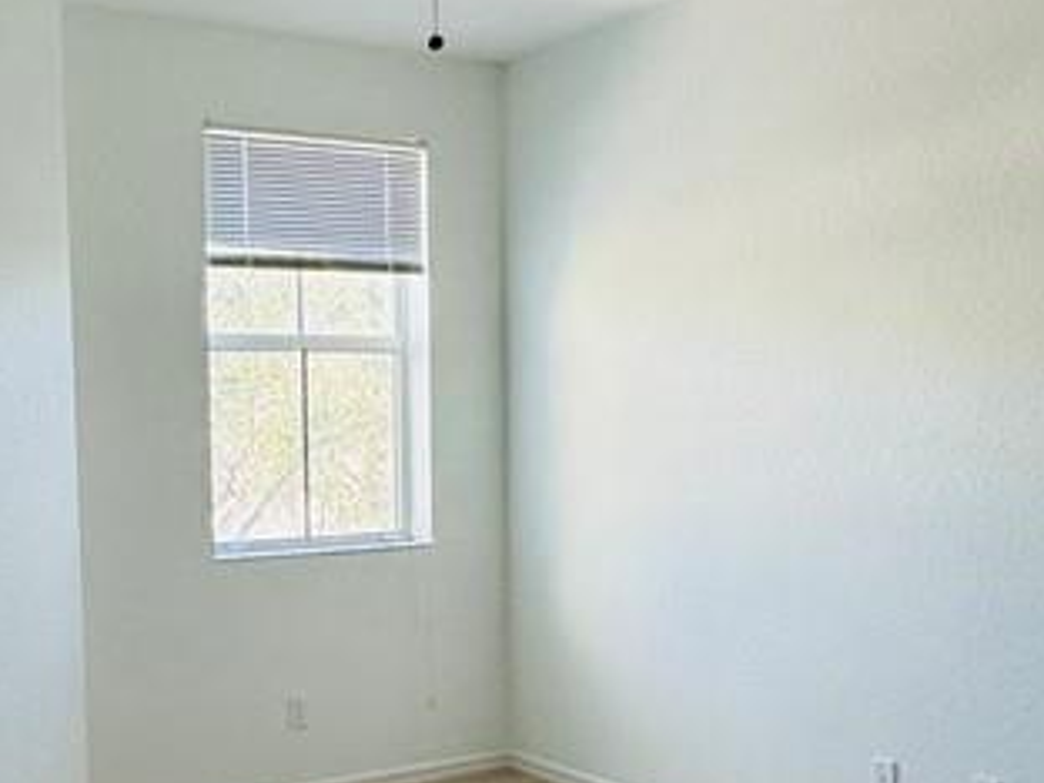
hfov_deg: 40.8
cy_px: 555
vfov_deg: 31.1
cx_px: 361
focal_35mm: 46
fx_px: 1387
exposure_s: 1/99
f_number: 2.2
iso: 200
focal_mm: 2.22
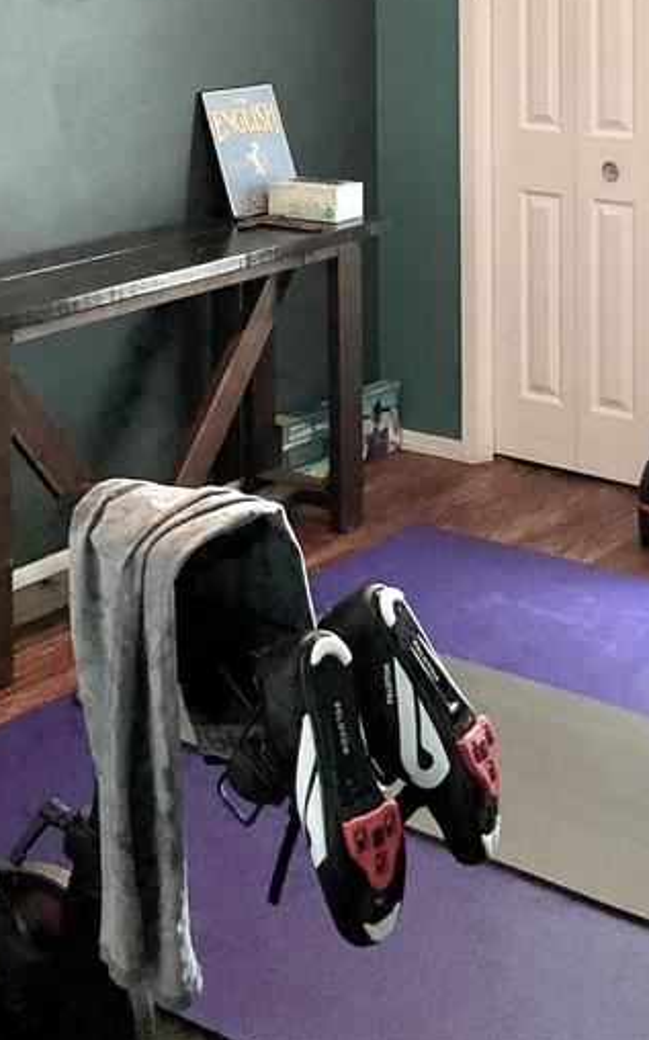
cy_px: 2
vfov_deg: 30.6
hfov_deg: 20.7
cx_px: 502
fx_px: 1757
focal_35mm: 62
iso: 160
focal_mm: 3
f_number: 1.8
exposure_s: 1/60
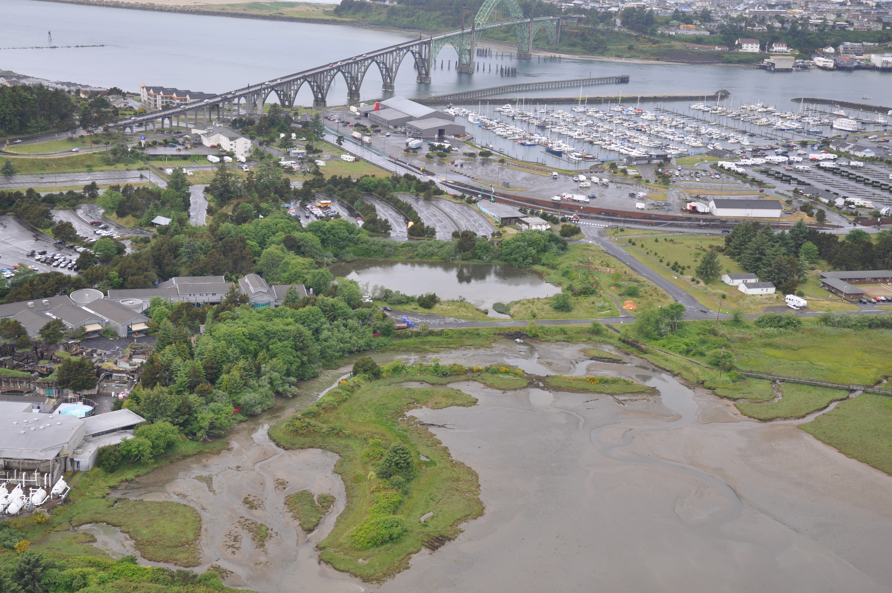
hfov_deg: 37.9
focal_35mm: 52
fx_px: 1299
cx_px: 446
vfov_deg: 25.7
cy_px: 296
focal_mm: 35
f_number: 7.1
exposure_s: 1/200
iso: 200
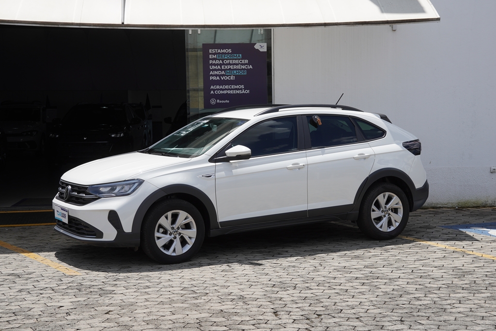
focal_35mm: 60
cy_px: 166
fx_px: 827
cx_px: 248
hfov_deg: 33.4
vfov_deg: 22.6
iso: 100
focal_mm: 40
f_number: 6.3
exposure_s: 1/500
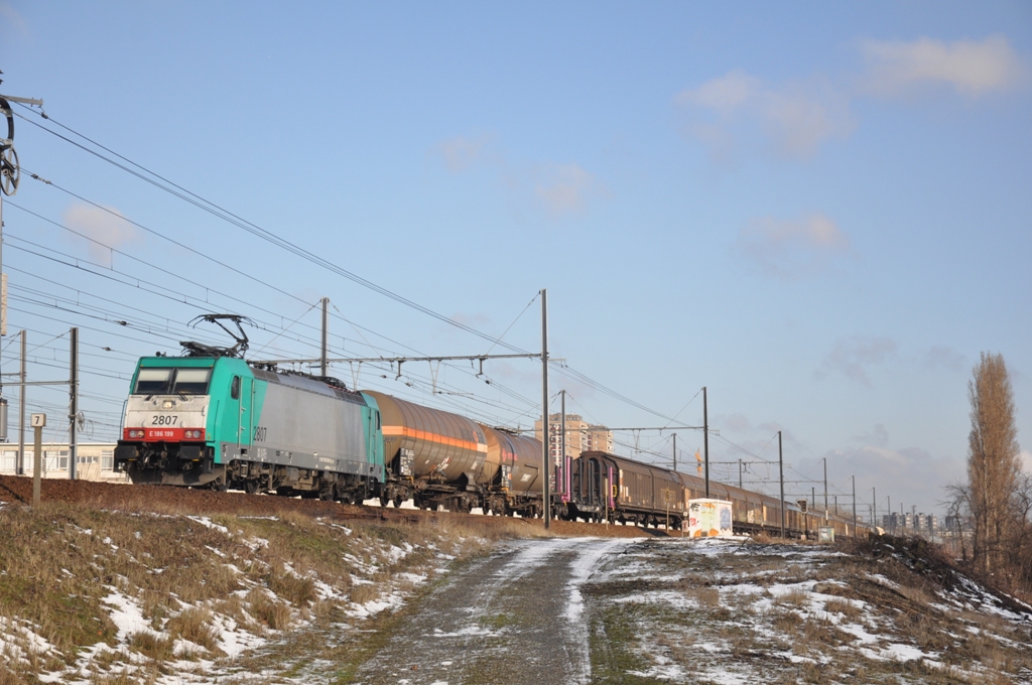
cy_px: 342
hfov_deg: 28.1
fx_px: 2061
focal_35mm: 72
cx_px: 516
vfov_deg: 18.9
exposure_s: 1/1500
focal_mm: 48
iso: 400
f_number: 5.6
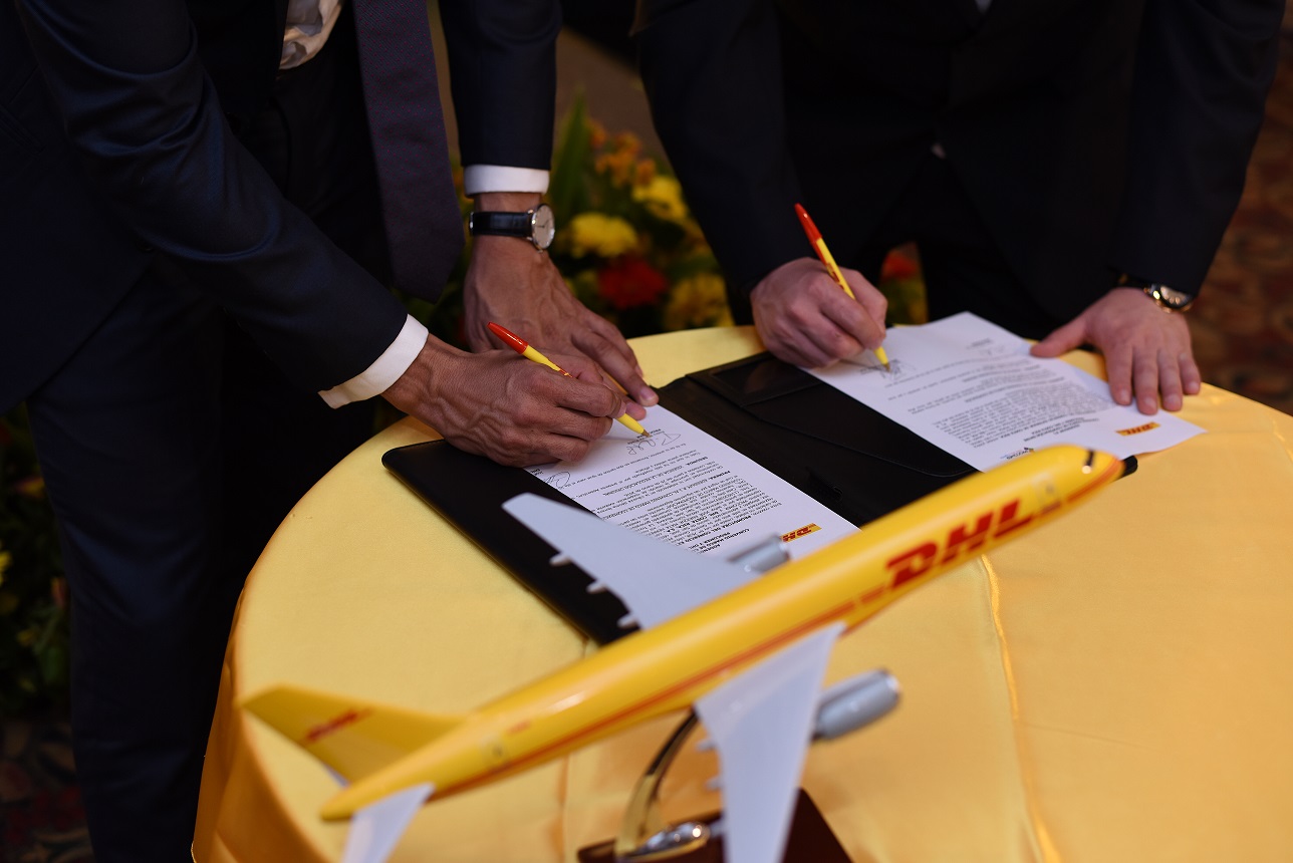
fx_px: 1797
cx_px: 646
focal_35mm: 50
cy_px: 432
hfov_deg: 39.6
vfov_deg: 27.0
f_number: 3.2
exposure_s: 1/125
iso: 500
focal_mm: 50
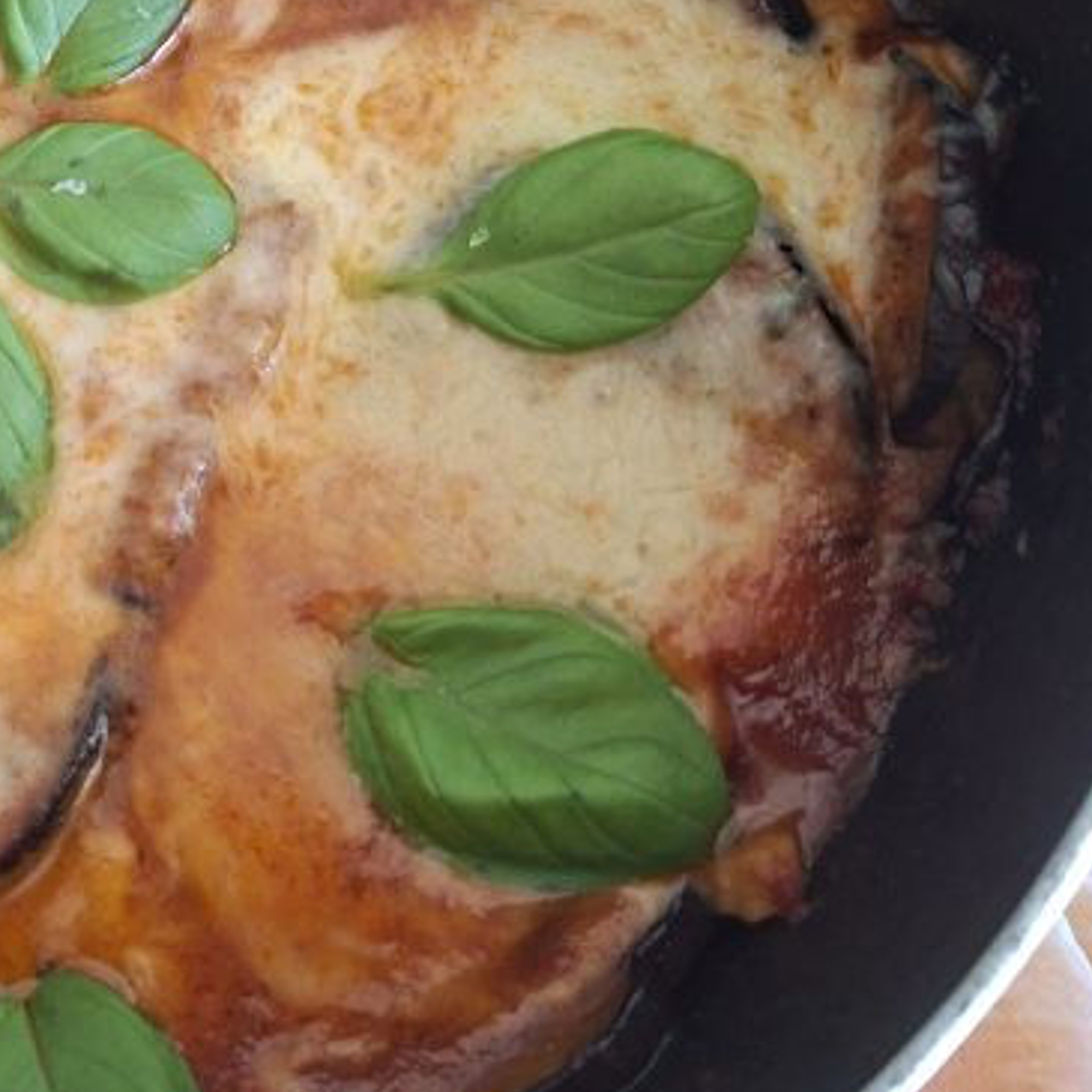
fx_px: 2034
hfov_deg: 28.0
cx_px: -36
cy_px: 227
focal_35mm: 57
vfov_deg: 29.4
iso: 320
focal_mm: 5.54
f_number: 1.8
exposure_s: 1/33
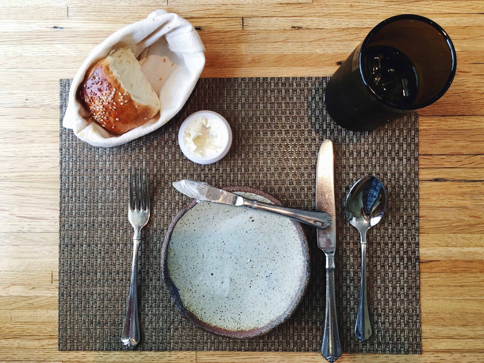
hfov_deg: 61.7
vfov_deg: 48.2
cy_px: 182
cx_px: 242
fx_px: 405
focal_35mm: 29
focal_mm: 4.15
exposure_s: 1/15
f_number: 2.2
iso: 32
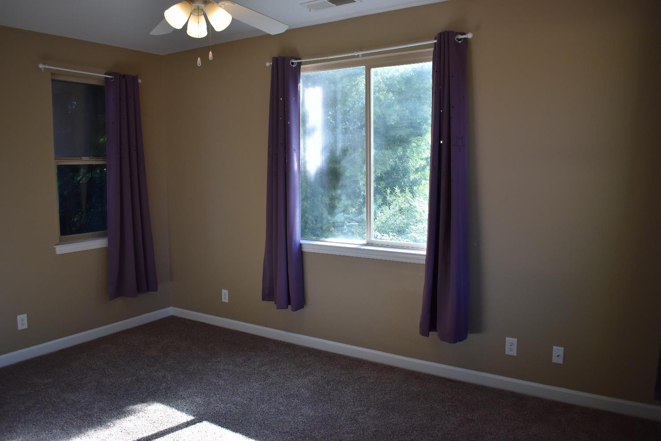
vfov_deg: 47.9
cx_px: 330
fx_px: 496
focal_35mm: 27
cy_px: 220
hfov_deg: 67.4
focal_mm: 18
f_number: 3.5
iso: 450
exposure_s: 1/250
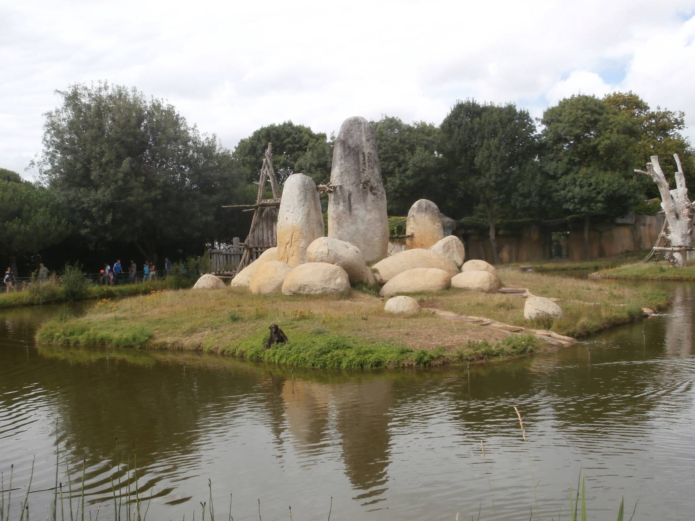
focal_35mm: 38
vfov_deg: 37.7
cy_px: 260
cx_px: 348
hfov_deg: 49.0
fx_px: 763
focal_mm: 6.67
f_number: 3.9
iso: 100
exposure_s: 1/500
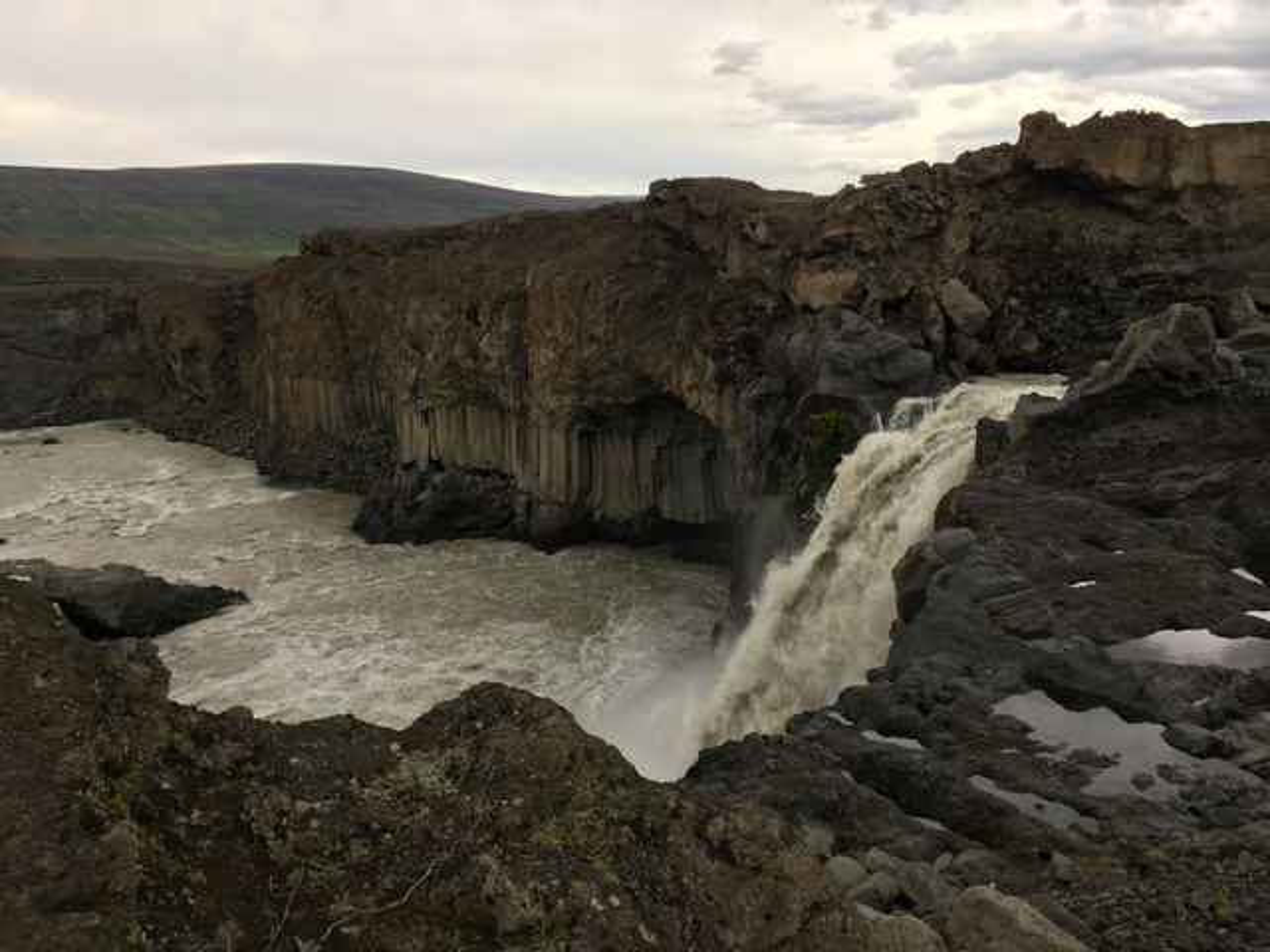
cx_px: 635
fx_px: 1064
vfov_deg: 48.2
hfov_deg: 61.7
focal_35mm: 29
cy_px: 476
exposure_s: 1/100
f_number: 2.2
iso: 40
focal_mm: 4.15
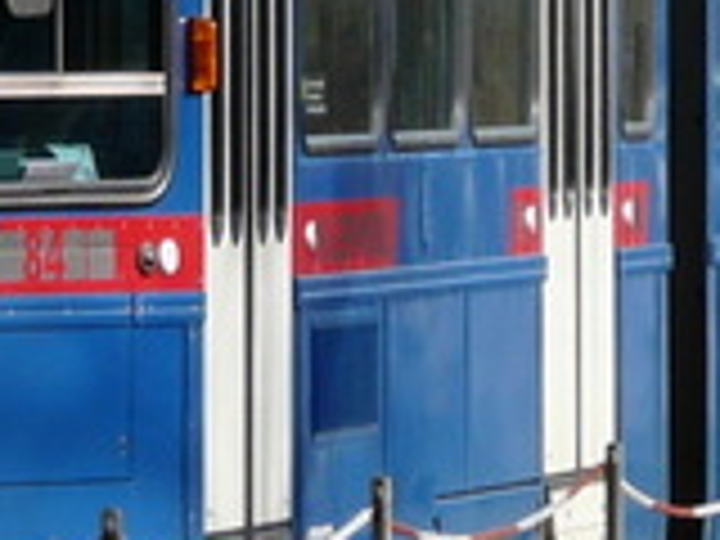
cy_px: -302
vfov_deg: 1.6
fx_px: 18740
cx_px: -36
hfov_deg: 2.2
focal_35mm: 901
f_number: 5.6
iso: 100
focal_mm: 23.7
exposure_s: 1/250
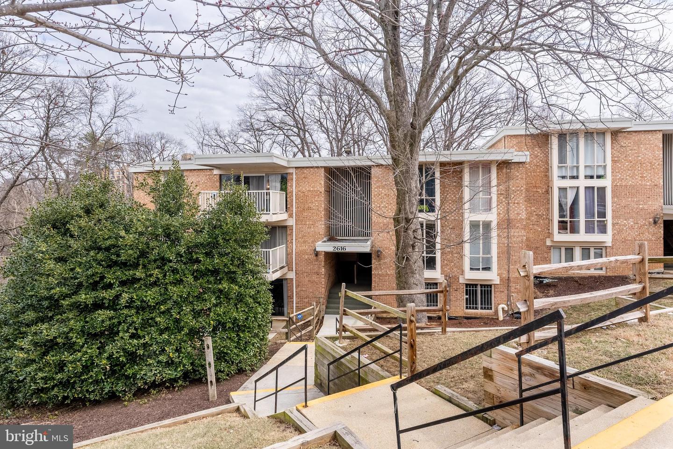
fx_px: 366
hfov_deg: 85.1
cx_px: 336
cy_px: 224
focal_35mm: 20
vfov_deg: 63.0
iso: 200
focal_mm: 19.6
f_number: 8
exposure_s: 1/1000
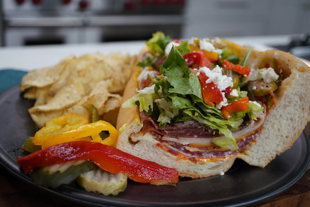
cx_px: 155
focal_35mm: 45
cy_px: 104
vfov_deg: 29.9
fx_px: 388
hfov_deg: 43.6
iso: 640
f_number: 4
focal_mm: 30
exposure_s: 1/160
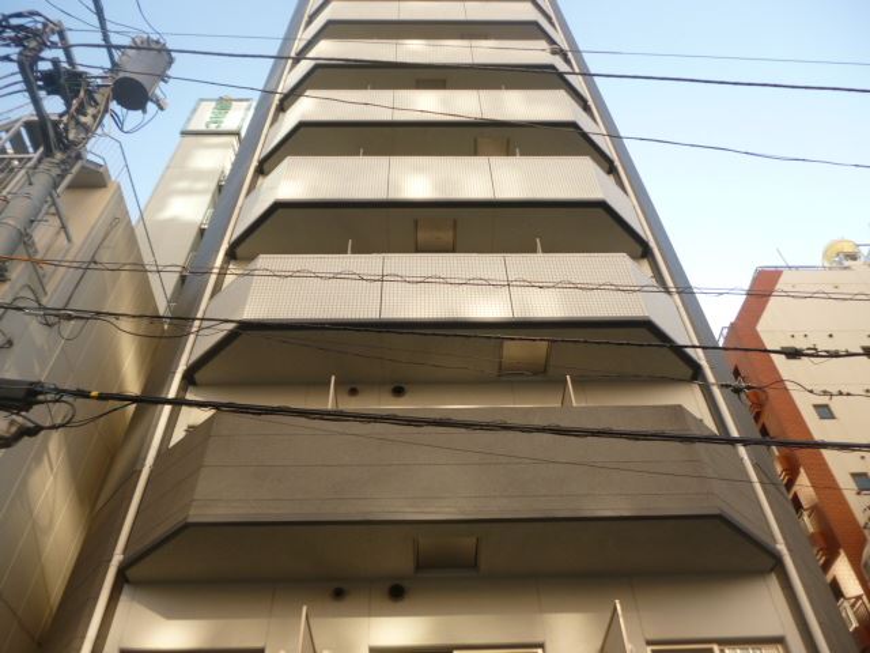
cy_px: 326
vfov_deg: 49.7
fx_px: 704
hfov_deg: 63.4
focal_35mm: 28
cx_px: 435
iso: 100
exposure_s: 1/200
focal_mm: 5
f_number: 3.1
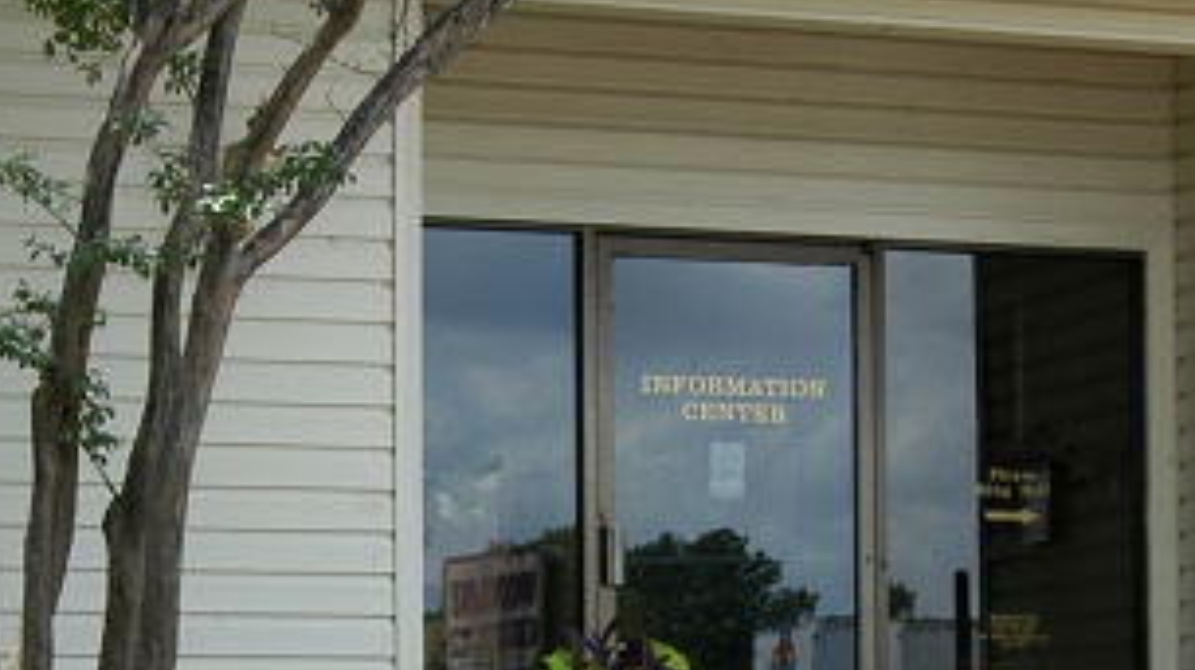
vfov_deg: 8.6
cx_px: 552
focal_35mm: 140
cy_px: 676
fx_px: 4433
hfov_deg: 15.4
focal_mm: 34
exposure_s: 1/160
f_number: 6.3
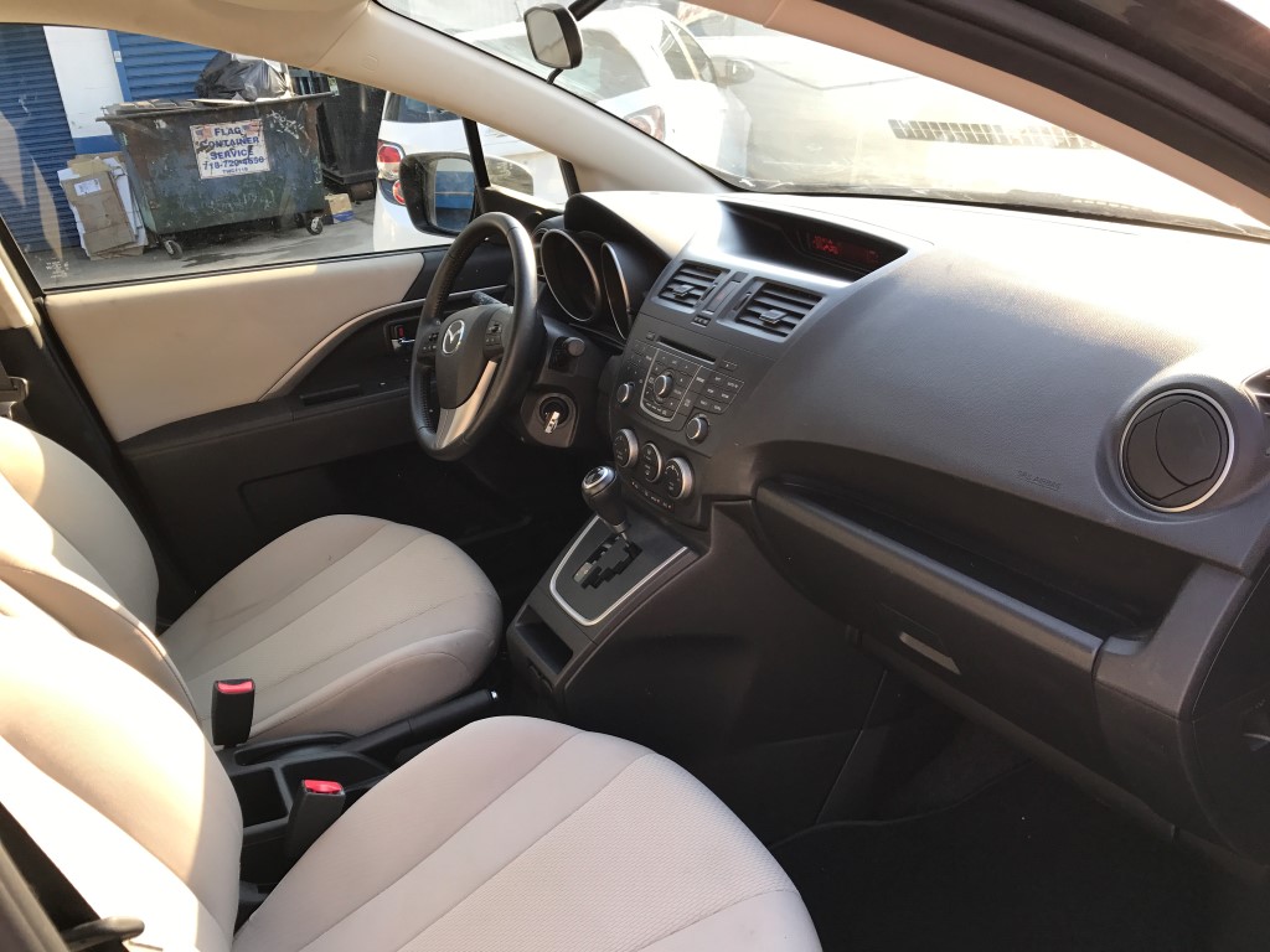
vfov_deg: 49.7
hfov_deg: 63.4
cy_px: 476
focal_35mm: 28
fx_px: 1027
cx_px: 635
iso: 20
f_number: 1.8
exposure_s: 1/199
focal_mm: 3.99
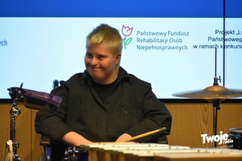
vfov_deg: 4.2
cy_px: 80
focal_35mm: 330
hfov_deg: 6.2
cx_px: 121
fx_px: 2217
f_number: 5.6
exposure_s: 1/250
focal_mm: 220
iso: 3200
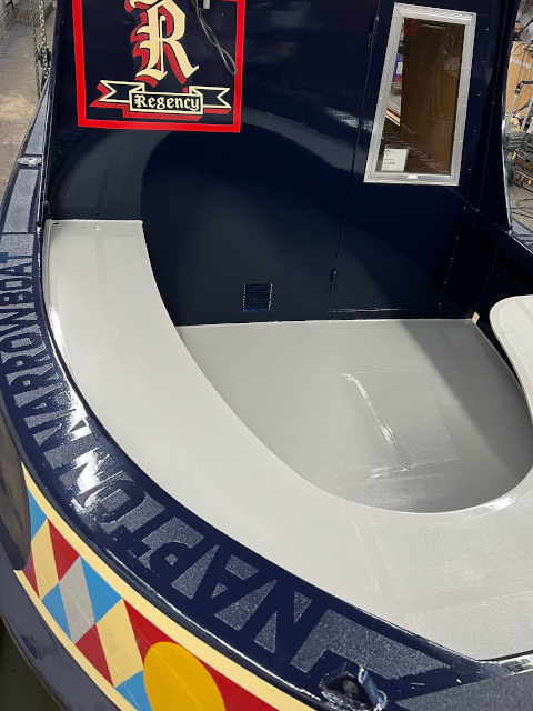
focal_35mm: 26
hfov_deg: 53.1
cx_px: 266
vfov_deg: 67.3
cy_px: 356
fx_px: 534
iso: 125
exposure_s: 1/50
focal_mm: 5.7
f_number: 1.5
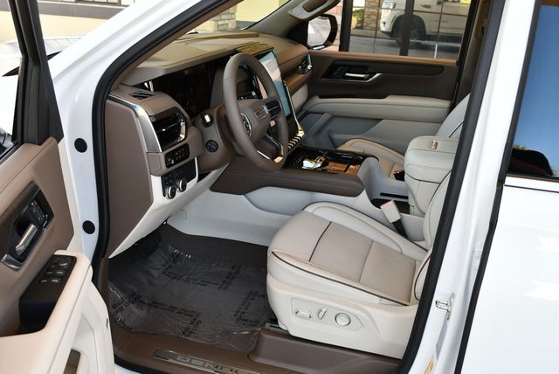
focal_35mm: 36
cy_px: 187
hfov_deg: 53.1
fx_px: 559
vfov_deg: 36.9
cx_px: 280
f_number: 4
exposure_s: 1/250
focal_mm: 18
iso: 400
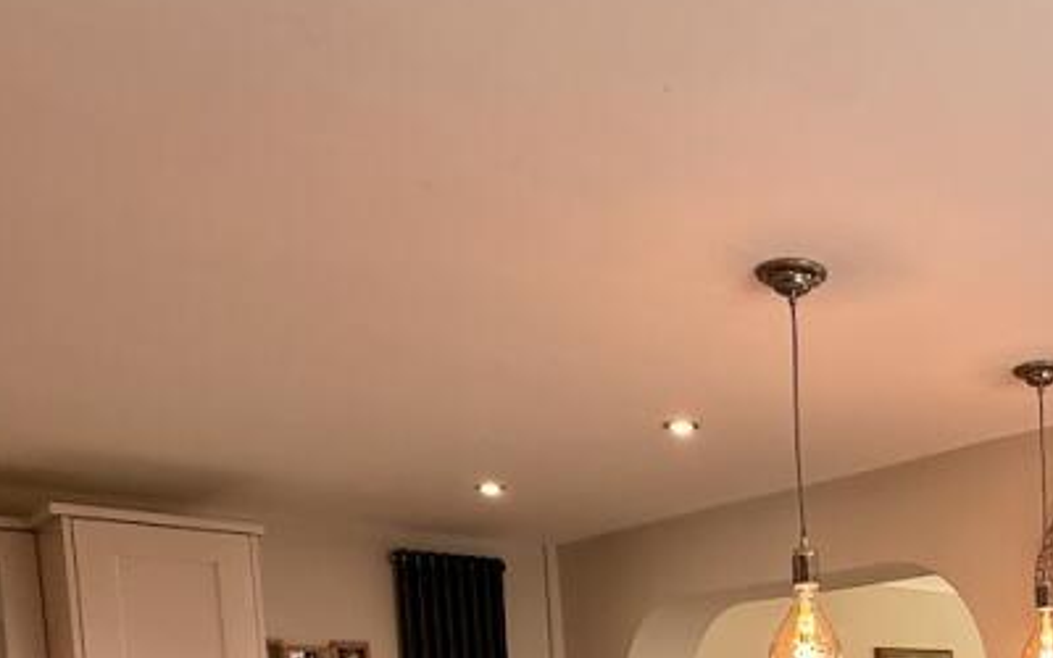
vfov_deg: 28.7
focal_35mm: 38
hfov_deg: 46.7
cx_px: 937
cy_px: 808
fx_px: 1091
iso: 125
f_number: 2.2
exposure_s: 1/100
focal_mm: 2.22
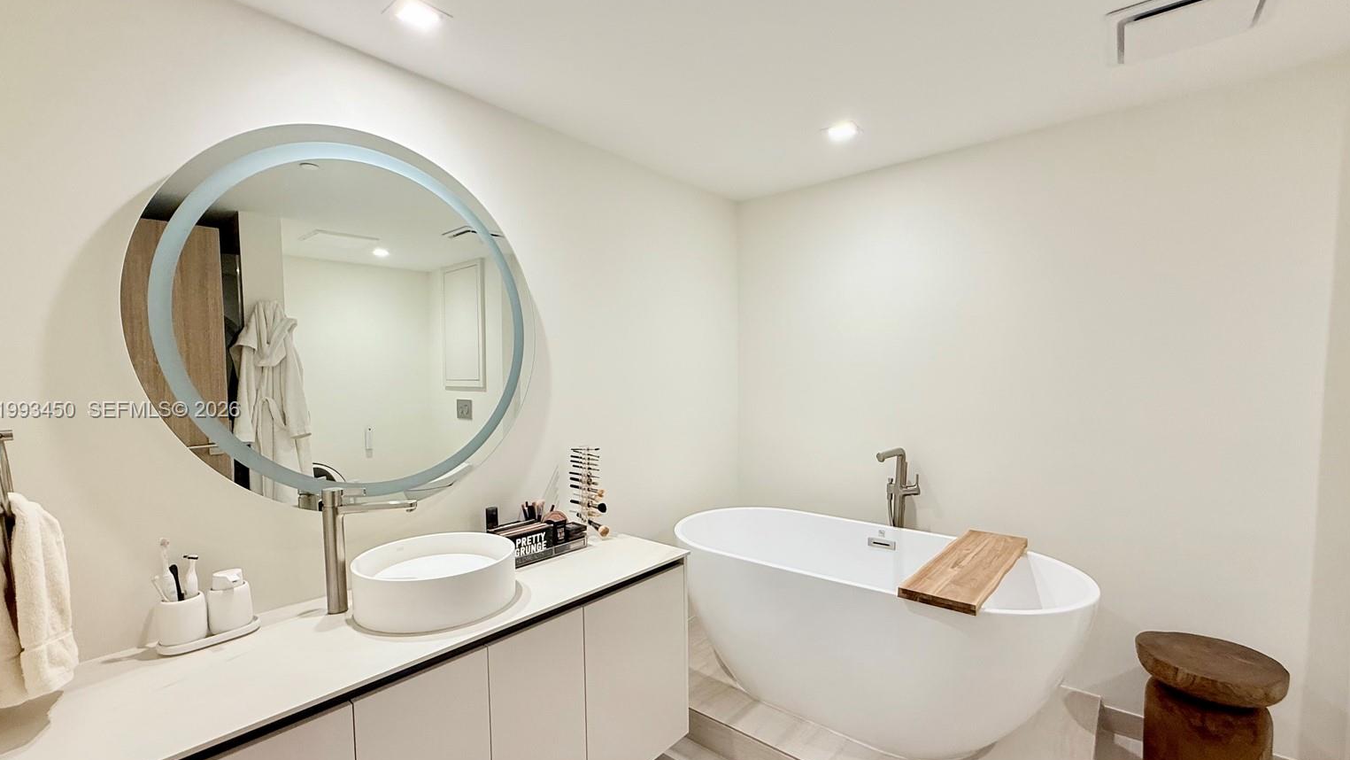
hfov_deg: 99.4
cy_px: 411
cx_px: 673
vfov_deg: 67.0
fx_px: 573
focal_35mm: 16
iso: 160
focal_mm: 2.22
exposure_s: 1/120
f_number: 2.2
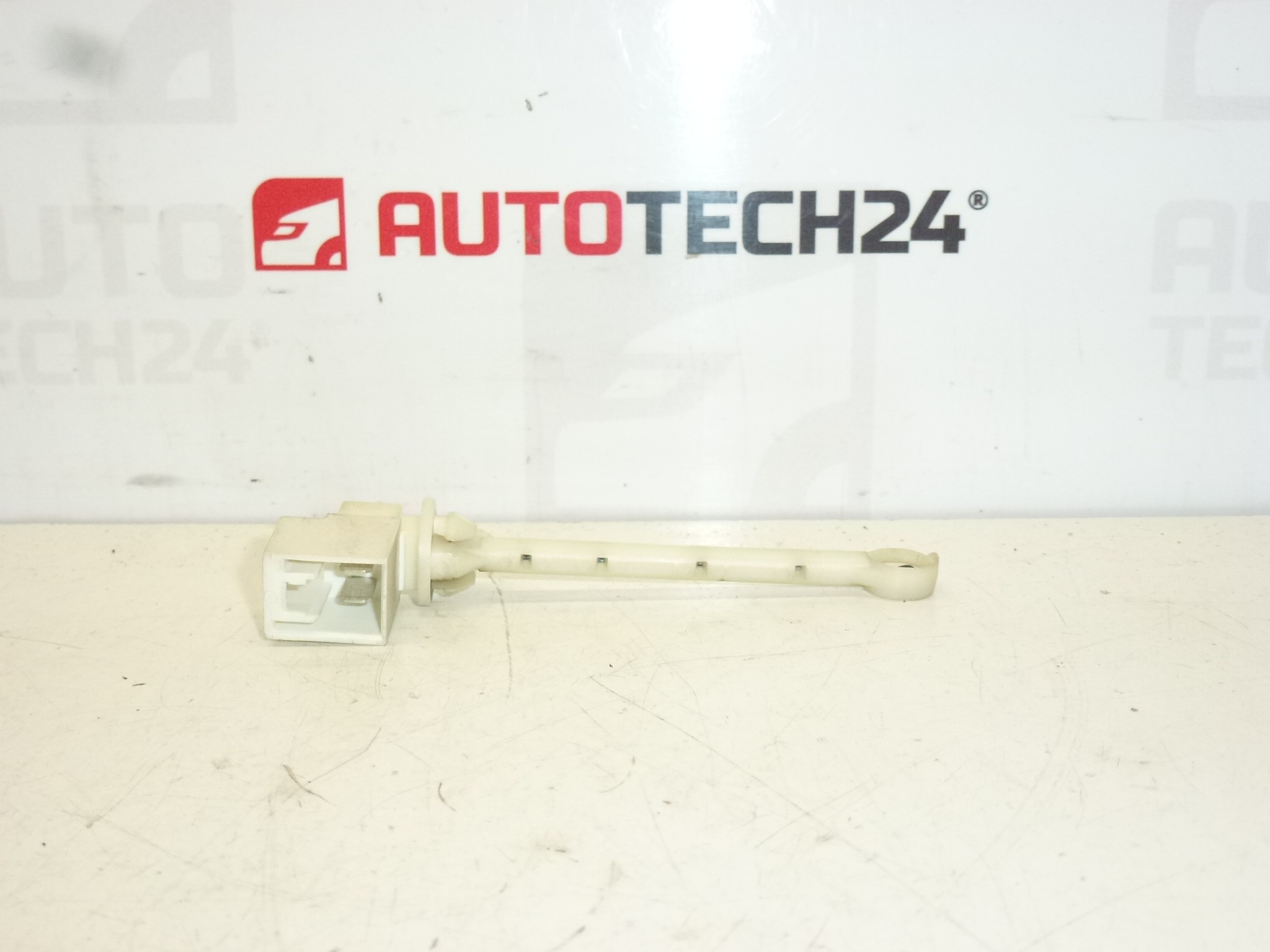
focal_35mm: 41
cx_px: 635
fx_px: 1504
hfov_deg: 45.8
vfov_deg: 35.1
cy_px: 476
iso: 400
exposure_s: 1/320
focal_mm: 7.4
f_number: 3.9
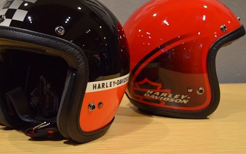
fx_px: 436
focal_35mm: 65
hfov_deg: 31.5
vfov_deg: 20.0
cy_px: 56
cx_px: 111
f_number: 4.5
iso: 1000
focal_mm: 34
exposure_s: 1/60
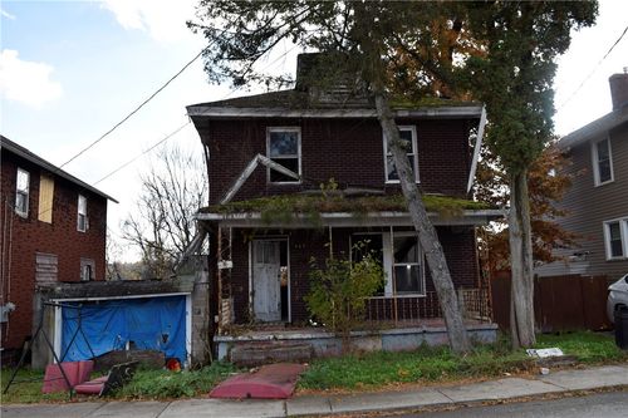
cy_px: 209
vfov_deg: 43.6
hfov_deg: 61.9
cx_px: 314
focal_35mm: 30
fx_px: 523
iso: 100
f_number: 6.3
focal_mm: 20
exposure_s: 1/160
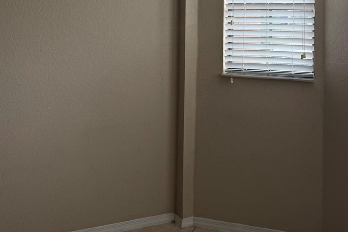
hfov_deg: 41.4
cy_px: 9
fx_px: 454
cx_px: 233
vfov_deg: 27.3
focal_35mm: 47
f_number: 1.78
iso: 80
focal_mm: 6.76
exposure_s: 1/194
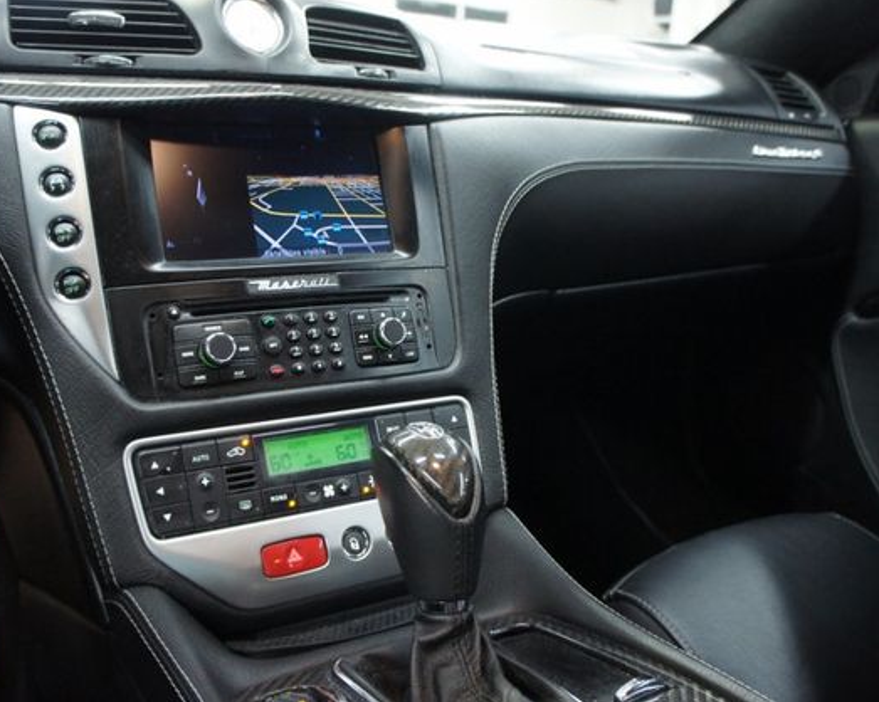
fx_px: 806
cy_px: 348
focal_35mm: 31
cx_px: 435
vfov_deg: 47.1
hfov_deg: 57.2
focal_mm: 18
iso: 1600
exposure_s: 1/30
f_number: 3.5
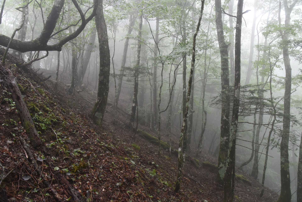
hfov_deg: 73.7
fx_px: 201
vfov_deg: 53.1
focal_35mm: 24
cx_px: 151
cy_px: 101
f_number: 8
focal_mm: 24
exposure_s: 1/60
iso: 2500
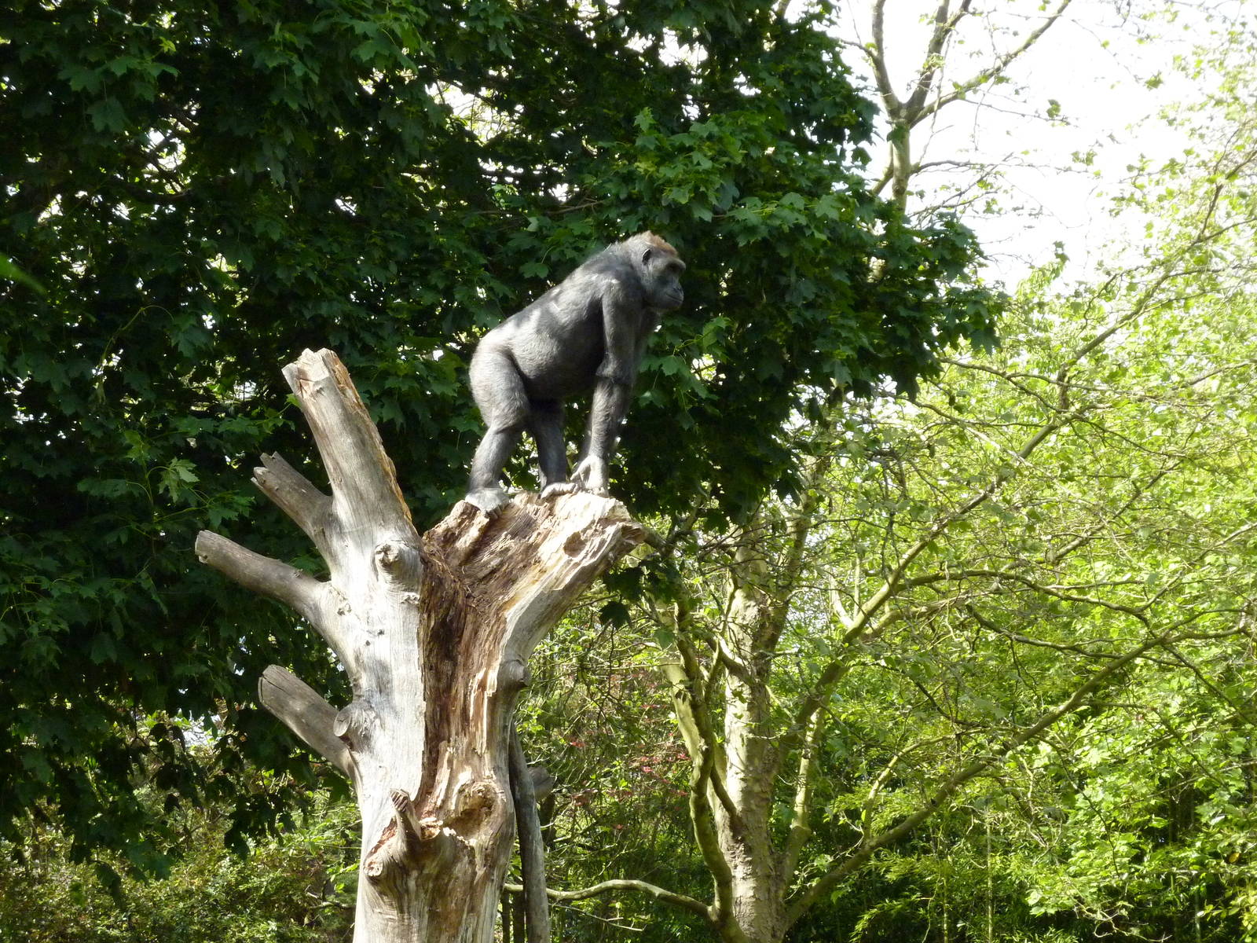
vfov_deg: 13.3
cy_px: 472
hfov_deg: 17.7
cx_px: 628
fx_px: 4031
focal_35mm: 111
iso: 400
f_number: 4.4
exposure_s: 1/500
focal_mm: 18.2
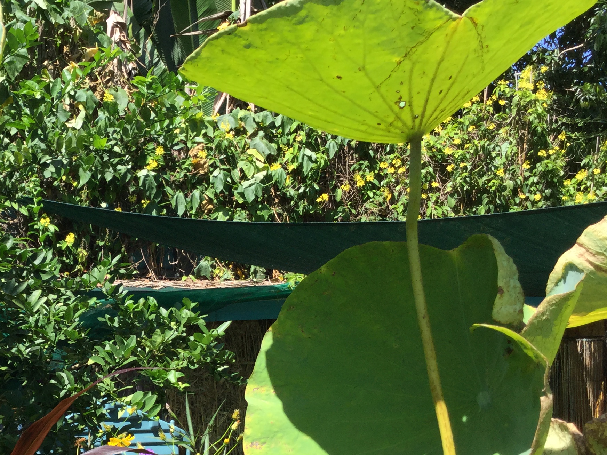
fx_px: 1017
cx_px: 117
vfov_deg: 25.0
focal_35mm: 58
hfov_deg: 32.3
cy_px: 334
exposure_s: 1/646
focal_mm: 3.3
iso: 25
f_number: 2.4
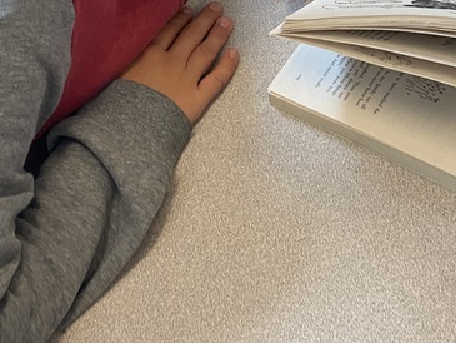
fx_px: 962
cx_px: 347
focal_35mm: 73
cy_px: -128
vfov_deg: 18.5
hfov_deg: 26.3
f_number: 1.8
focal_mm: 4.25
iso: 80
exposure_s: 1/60
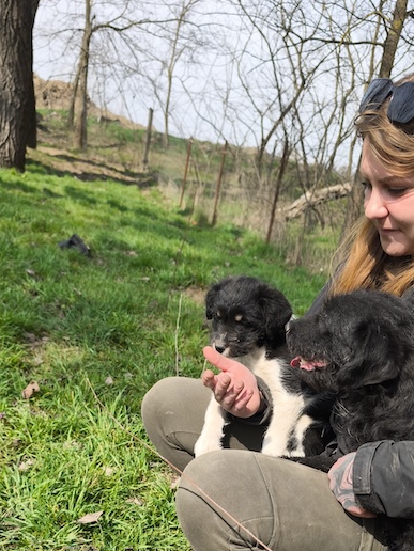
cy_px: 431
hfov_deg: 37.7
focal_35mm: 38
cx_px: 227
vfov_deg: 46.7
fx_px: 606
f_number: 1.6
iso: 50
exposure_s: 1/1480
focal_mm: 6.57
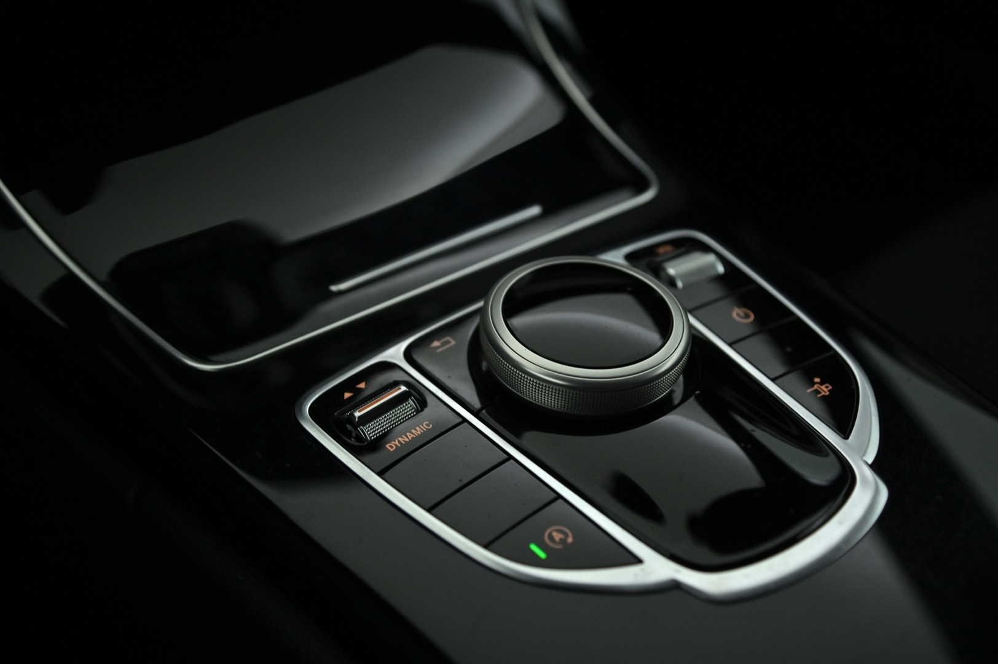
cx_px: 499
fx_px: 1385
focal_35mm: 50
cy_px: 332
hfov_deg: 39.6
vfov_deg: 26.9
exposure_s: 1/60
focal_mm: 50
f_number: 4
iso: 1250
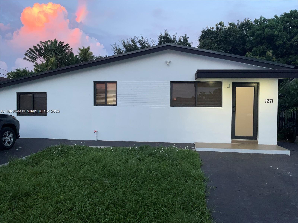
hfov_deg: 61.7
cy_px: 112
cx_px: 149
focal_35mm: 29
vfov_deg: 48.2
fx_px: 250
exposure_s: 1/63
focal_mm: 3
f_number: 1.8
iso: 32
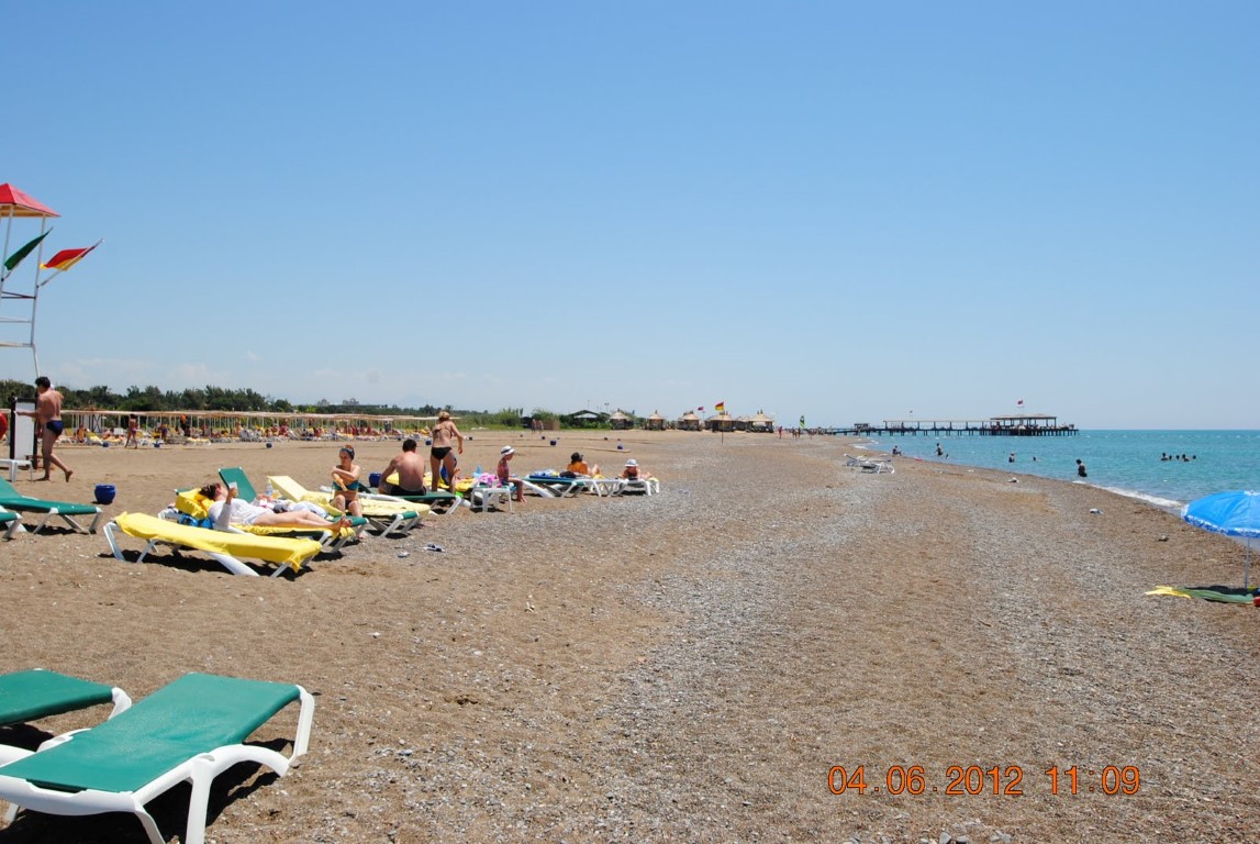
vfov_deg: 37.0
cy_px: 422
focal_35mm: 36
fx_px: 1262
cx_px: 630
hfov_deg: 53.1
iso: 100
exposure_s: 1/250
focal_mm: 24
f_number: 8
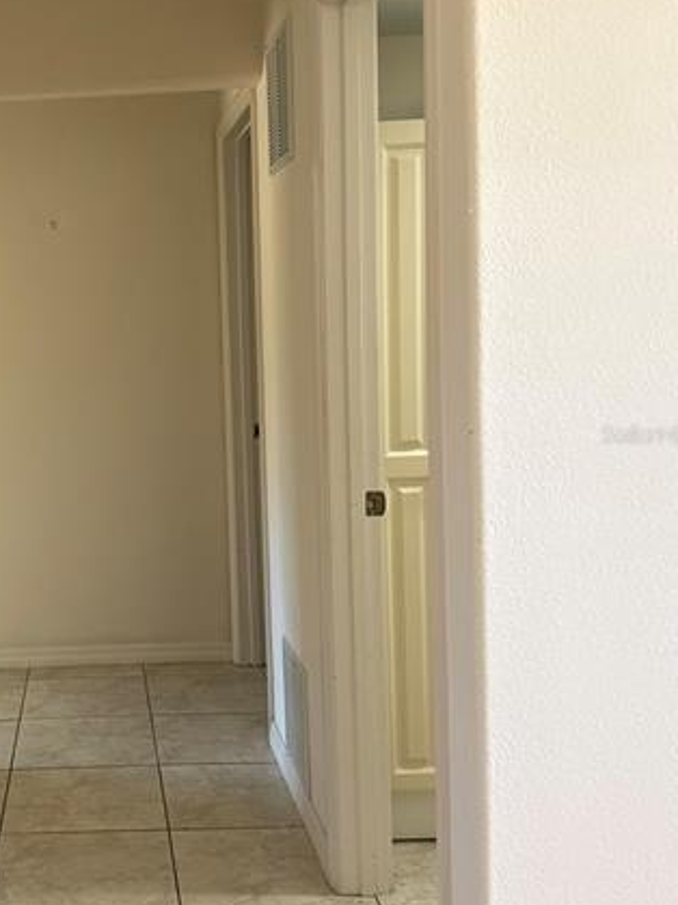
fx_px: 1150
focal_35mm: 44
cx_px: 78
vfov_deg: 42.9
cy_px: 434
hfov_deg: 31.4
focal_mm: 6.76
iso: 200
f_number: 1.78
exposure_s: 1/121
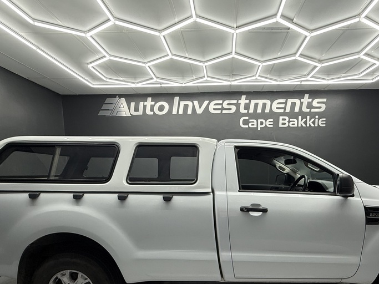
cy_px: 200
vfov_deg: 61.1
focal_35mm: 21
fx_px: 230
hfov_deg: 78.3
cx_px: 222
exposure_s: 1/100
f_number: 2.2
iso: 125
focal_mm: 2.22
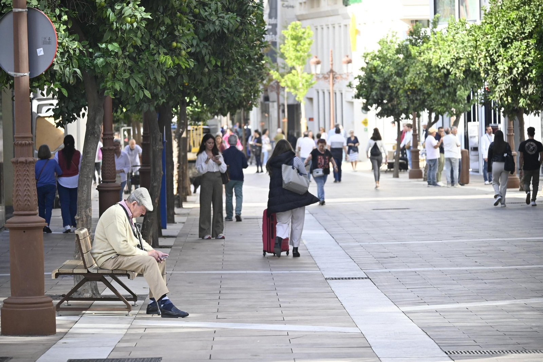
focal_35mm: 202
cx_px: 272
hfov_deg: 10.2
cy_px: 181
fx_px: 3054
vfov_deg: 6.8
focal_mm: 135
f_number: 5.3
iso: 400
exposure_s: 1/400
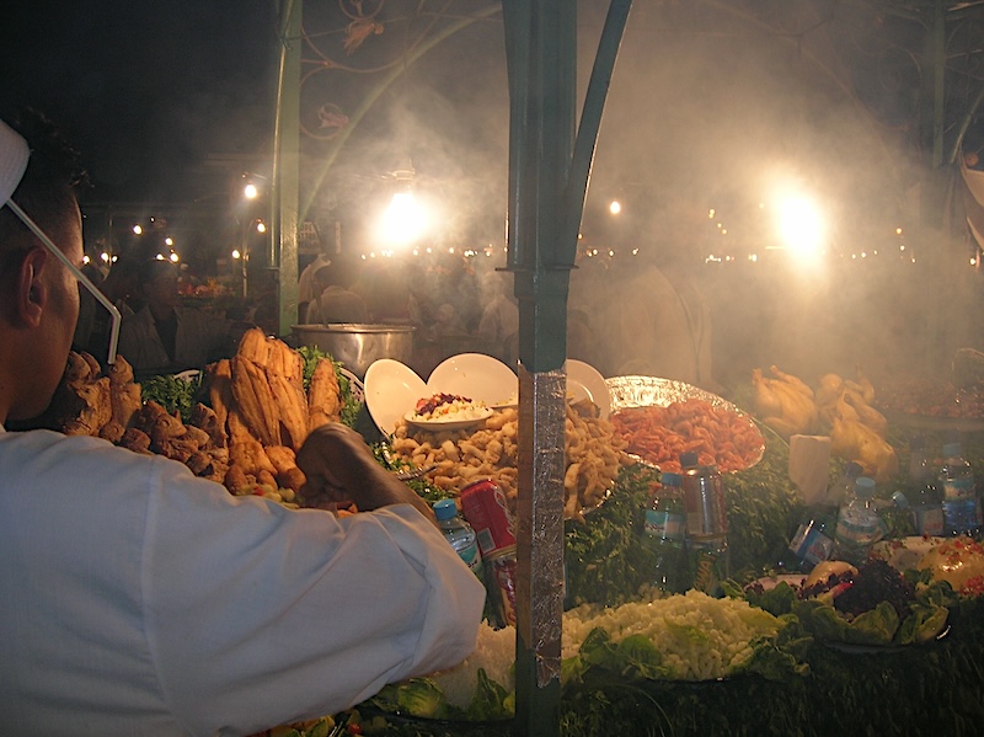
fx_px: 966
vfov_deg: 41.8
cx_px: 492
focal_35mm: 34
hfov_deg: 54.0
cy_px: 368
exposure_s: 1/73.3
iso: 50
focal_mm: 5.7
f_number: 2.9
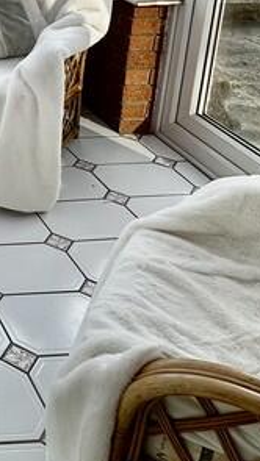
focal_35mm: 53
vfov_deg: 35.3
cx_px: -232
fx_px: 649
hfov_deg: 17.5
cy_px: -3
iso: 40
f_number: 2.2
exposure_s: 1/530
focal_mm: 2.22
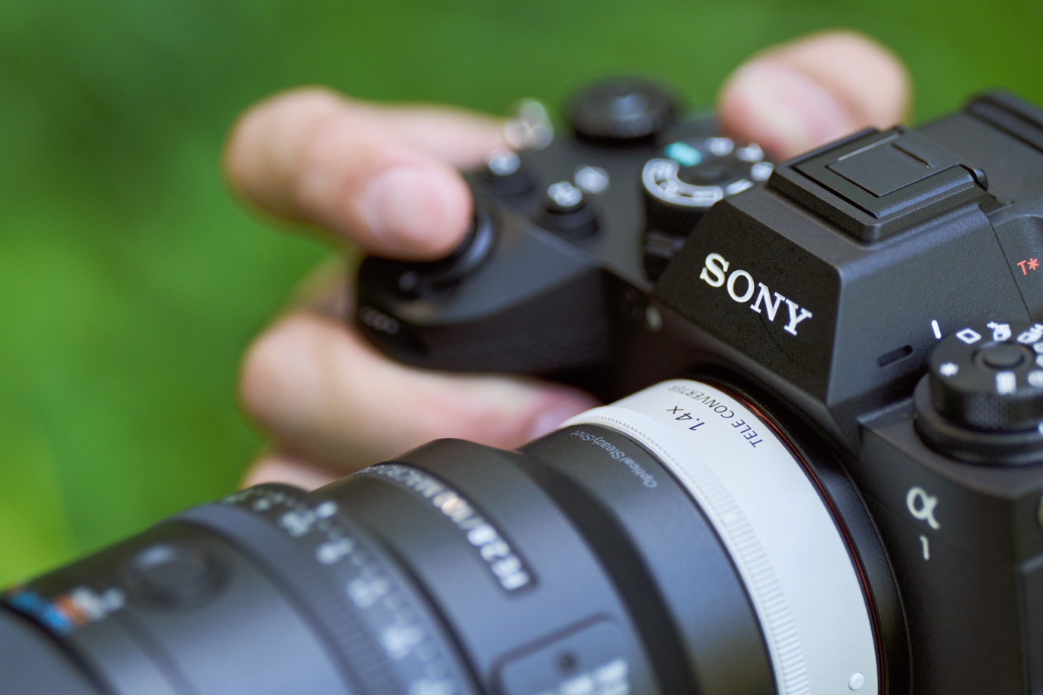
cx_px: 639
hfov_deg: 9.8
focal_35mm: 209
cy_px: 439
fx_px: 6055
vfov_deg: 6.6
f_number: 2.8
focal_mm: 150
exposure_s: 1/320
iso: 200
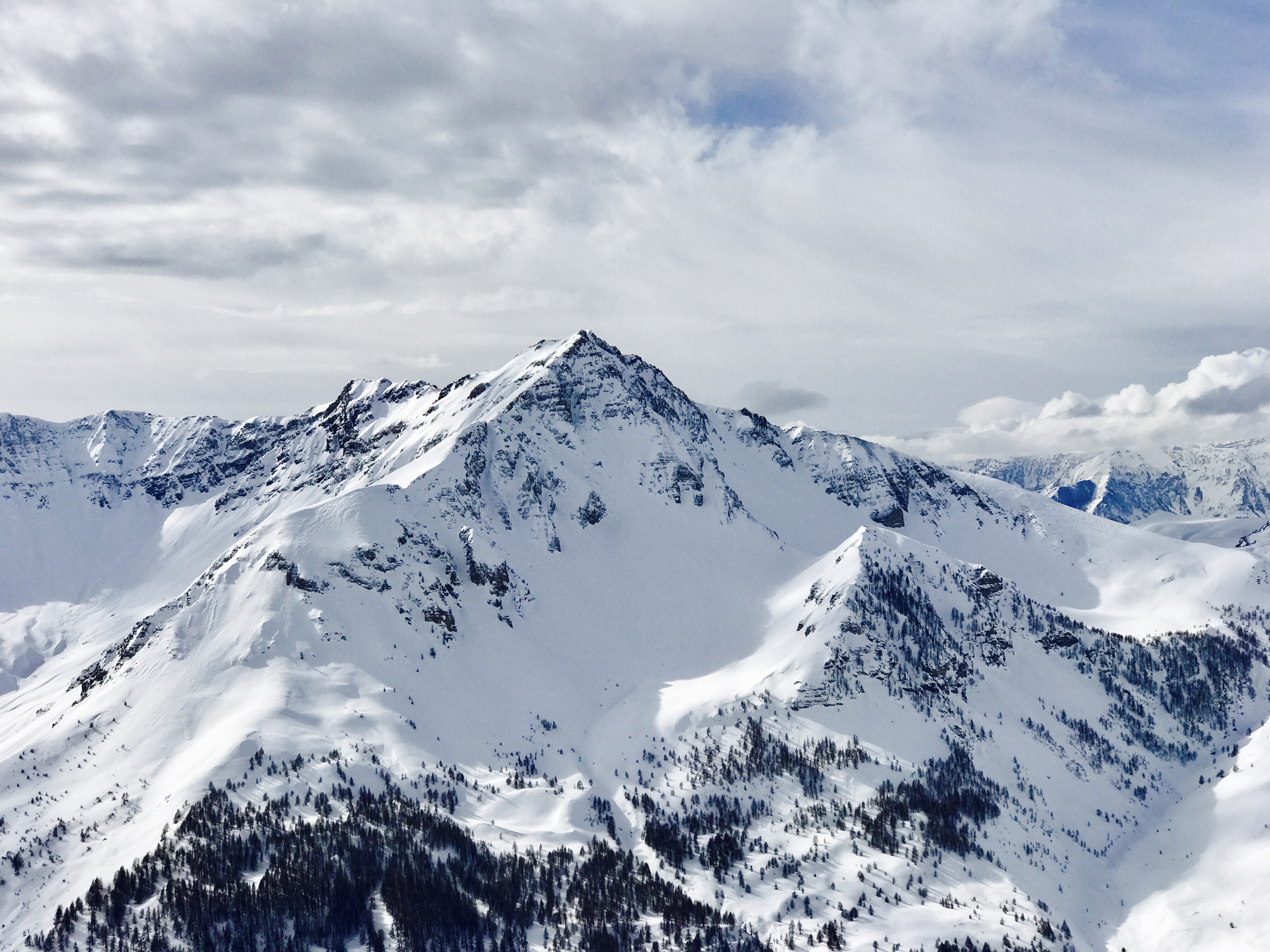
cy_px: 476
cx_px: 635
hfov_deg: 33.8
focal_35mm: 57
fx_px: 2091
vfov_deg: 25.7
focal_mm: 6.6
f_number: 2.8
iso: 20
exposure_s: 1/4367
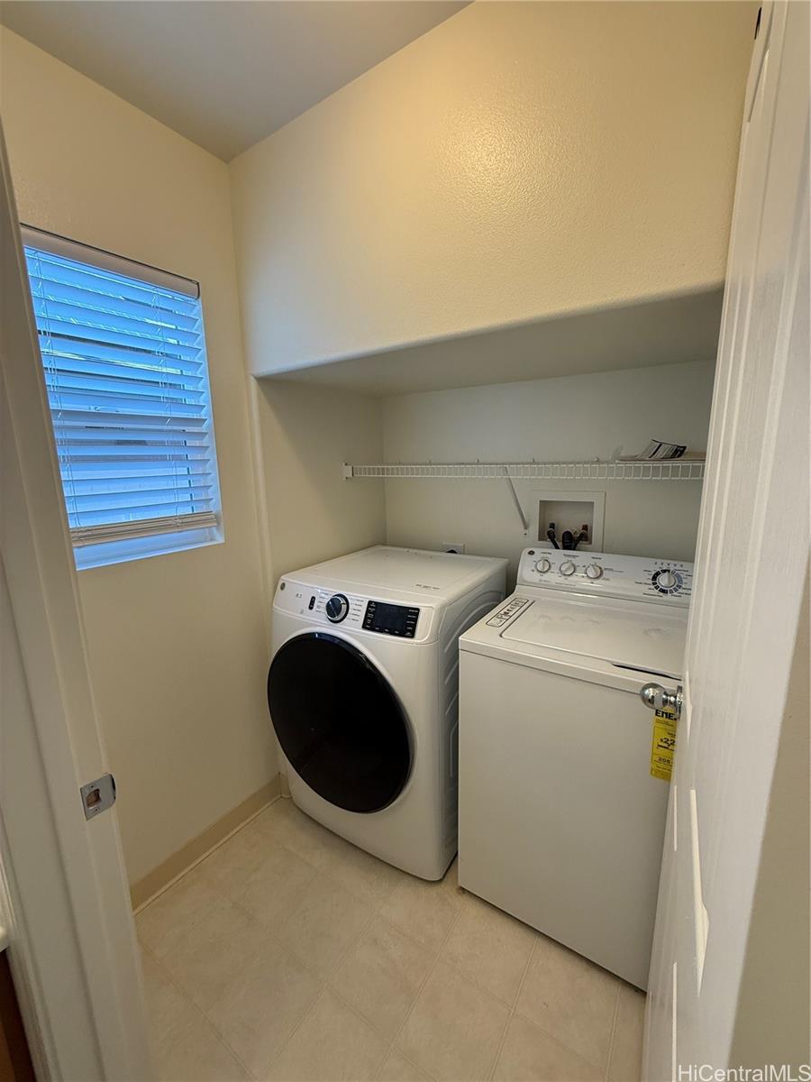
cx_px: 406
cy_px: 541
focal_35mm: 14
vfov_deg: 102.1
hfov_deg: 85.7
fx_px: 437
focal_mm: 2.22
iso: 160
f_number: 2.2
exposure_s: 1/120
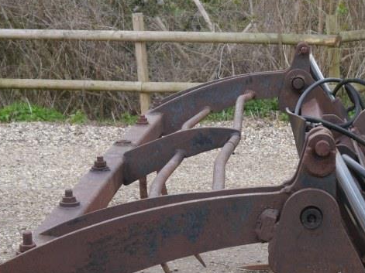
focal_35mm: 87
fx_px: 917
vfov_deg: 16.5
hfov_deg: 22.2
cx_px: 298
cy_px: 288
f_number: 5
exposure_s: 1/160
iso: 160
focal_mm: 20
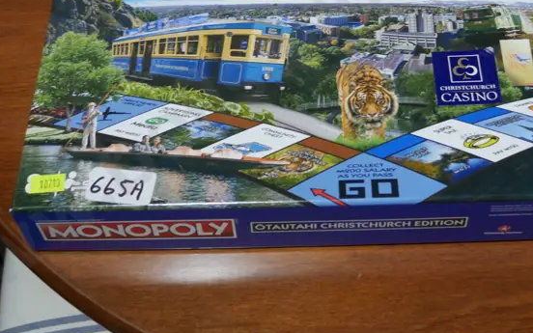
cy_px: 20
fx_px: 857
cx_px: 324
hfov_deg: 34.4
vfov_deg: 21.4
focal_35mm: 59
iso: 200
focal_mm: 15
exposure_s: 1/100
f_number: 3.6
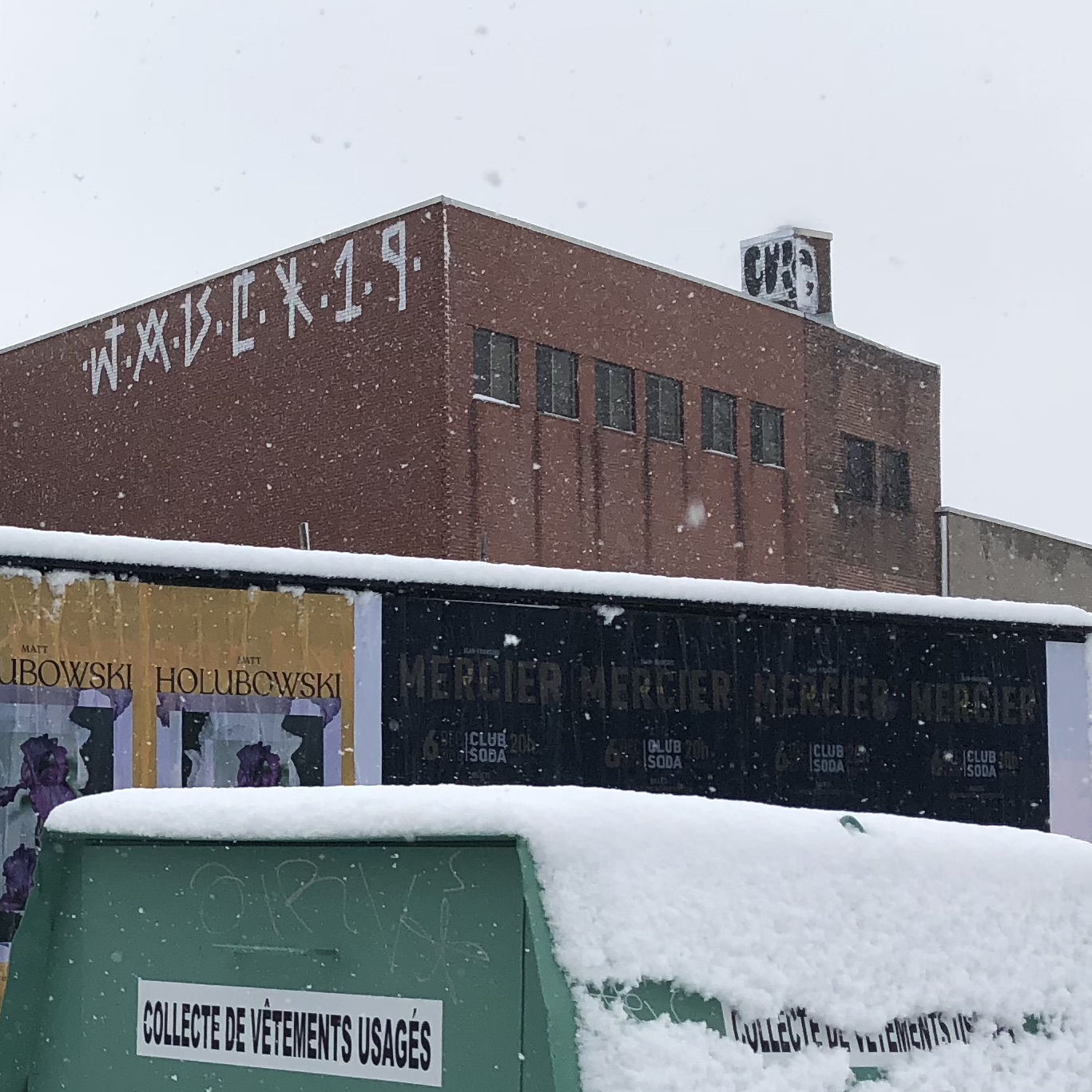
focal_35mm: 73
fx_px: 2605
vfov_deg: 23.4
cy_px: 809
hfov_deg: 22.3
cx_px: -129
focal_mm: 3.99
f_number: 1.8
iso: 20
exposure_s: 1/1263
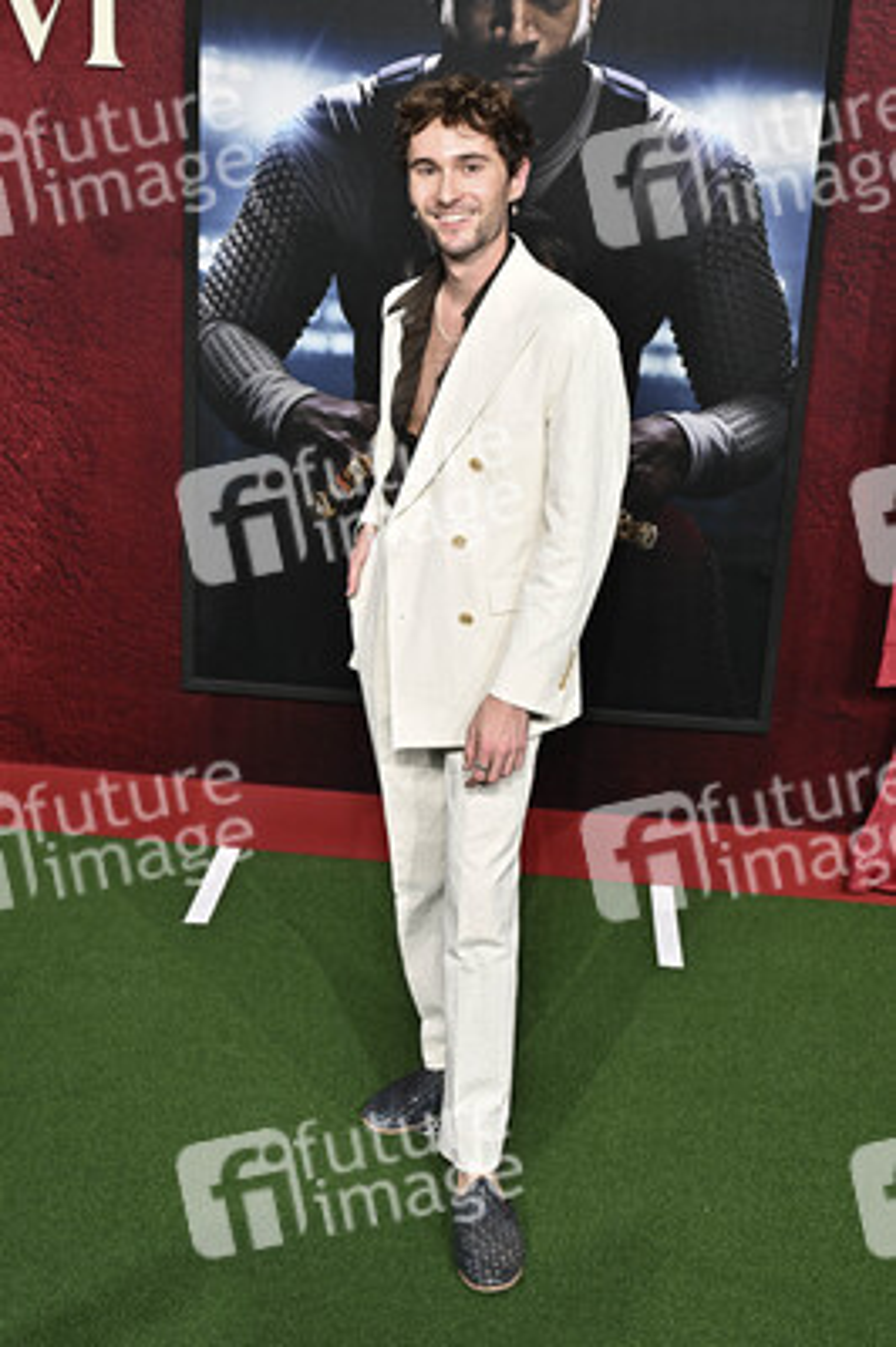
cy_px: 674
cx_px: 448
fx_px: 1421
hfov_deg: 35.0
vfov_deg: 50.7
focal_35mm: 38
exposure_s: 1/400
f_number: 6.3
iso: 400
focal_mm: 38
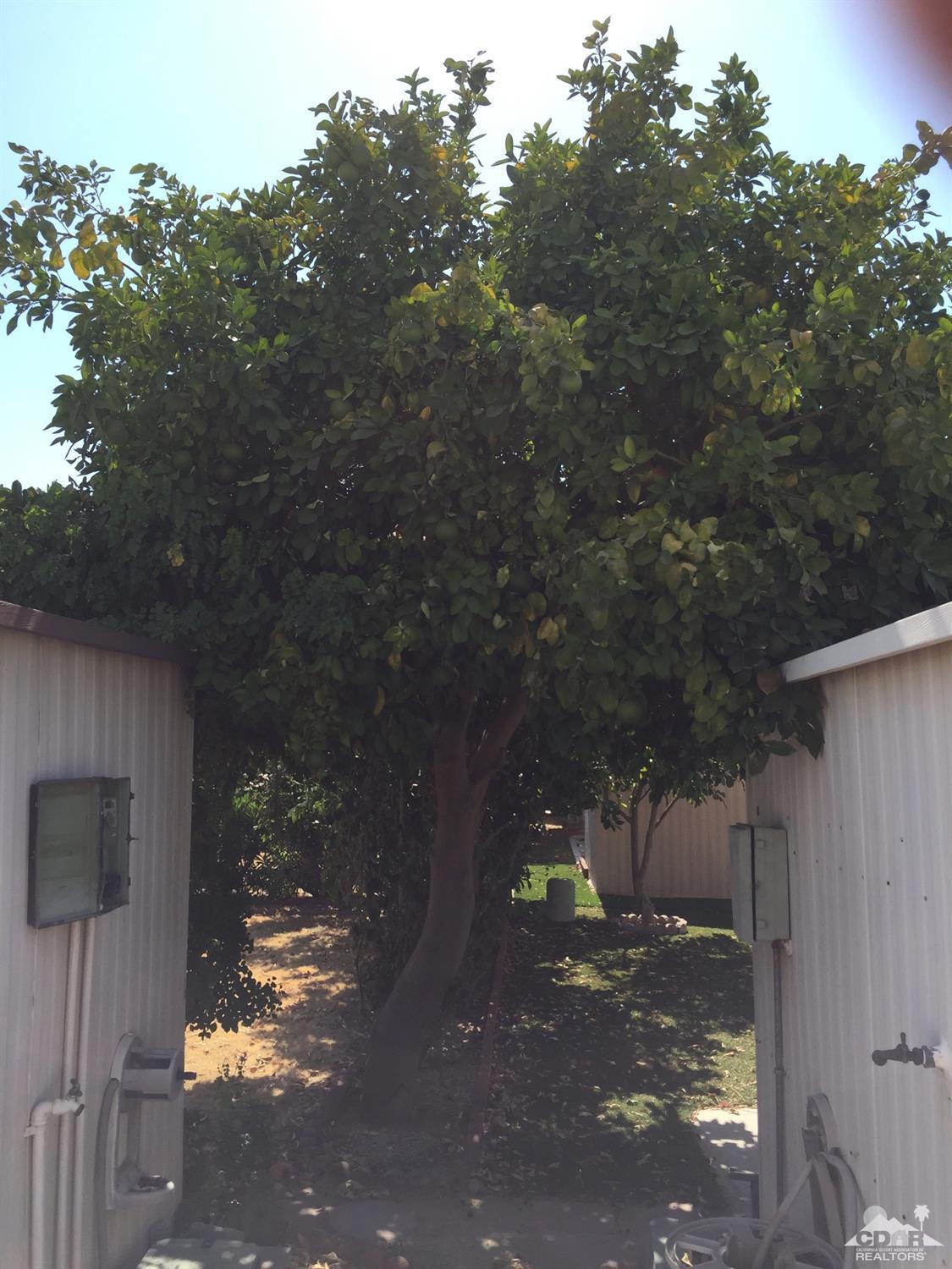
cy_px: 634
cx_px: 476
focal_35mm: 29
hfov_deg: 48.2
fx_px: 1063
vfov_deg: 61.7
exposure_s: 1/1199
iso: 32
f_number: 2.2
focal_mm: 4.15
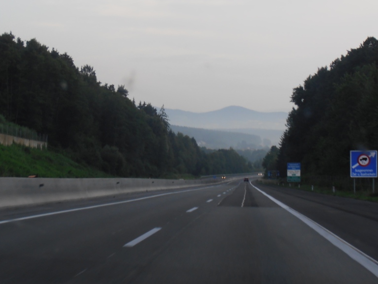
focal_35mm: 117
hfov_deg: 16.8
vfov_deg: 12.7
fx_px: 1278
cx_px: 166
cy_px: 136
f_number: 5.1
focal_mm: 15.51
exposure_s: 1/60
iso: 80
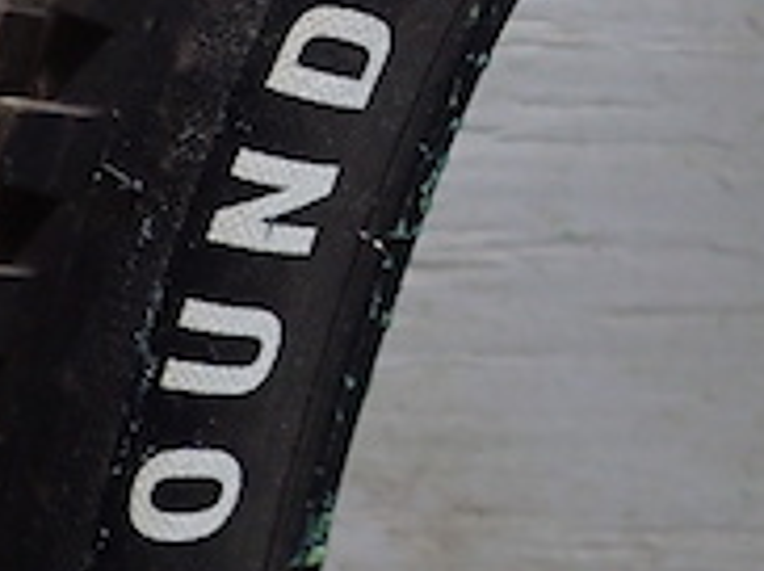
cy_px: -168
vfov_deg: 10.3
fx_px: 3108
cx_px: 617
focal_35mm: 141
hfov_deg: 13.9
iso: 200
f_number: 2.4
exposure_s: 1/60
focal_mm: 5.87
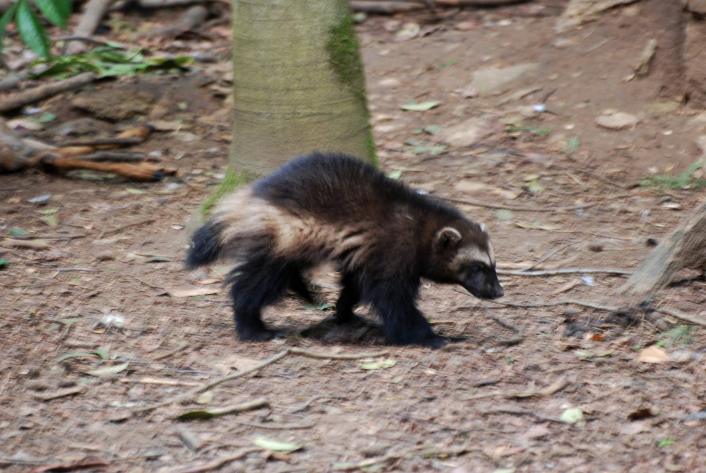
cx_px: 353
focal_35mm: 450
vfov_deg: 3.1
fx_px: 8835
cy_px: 236
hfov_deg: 4.6
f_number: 5.6
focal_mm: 300
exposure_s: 1/30
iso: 400
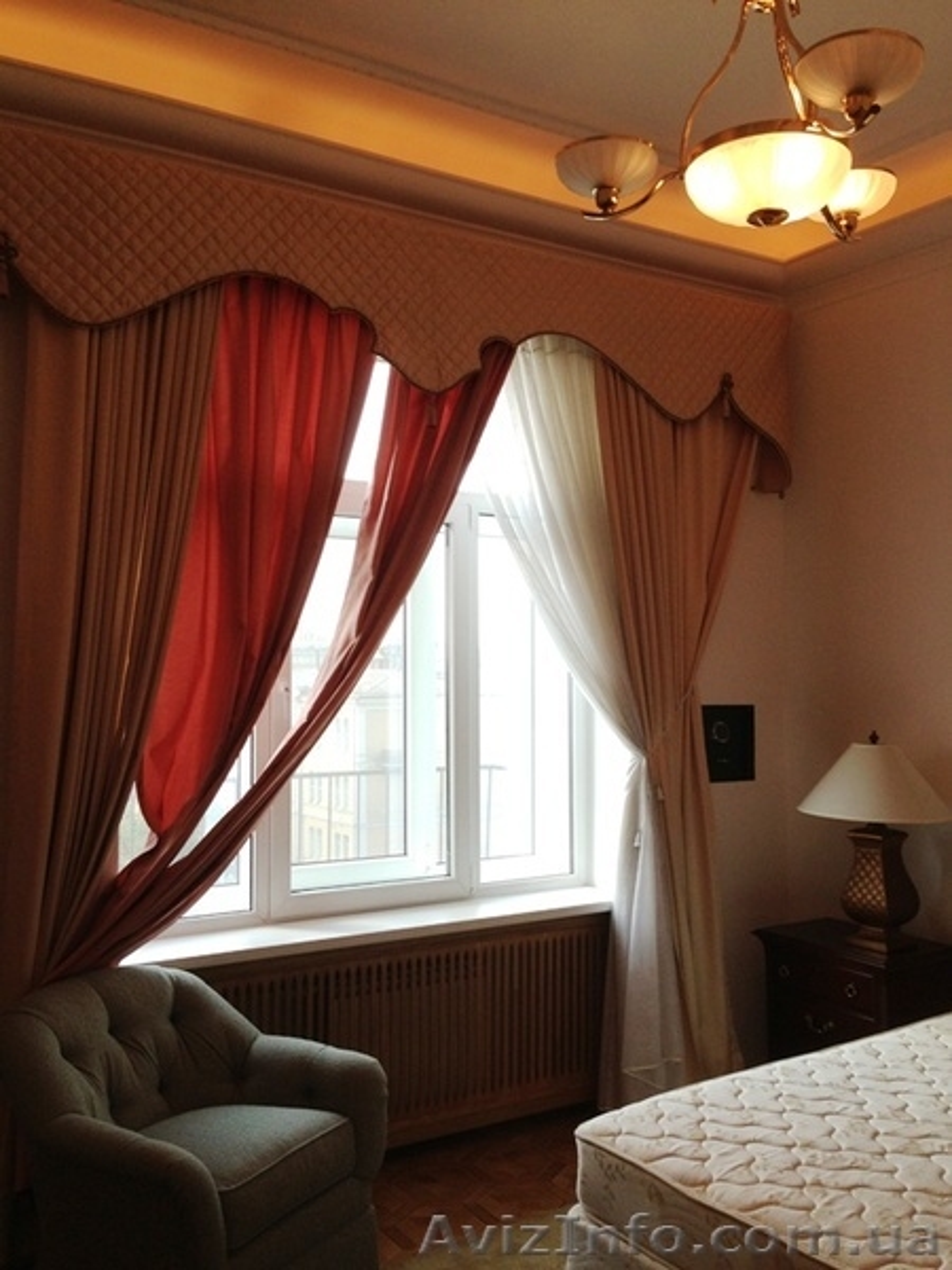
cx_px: 476
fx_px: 1210
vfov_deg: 55.4
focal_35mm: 33
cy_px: 635
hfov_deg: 42.9
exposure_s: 1/120
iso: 64
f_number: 2.4
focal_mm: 4.13
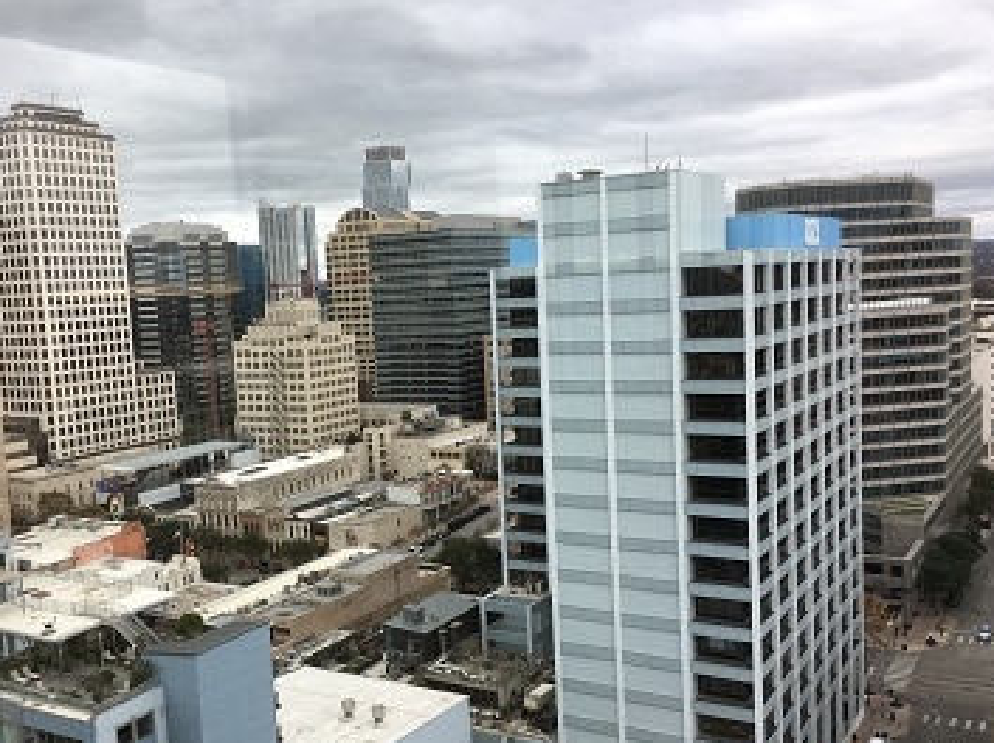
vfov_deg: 38.6
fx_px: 1061
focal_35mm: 37
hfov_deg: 49.9
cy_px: 404
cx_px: 408
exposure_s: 1/225
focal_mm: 4.15
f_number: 2.2
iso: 25
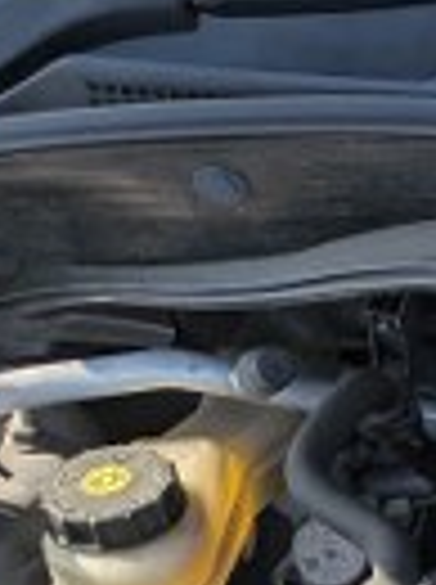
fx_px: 2595
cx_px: 1162
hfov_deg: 8.5
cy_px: 734
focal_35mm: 154
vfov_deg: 12.5
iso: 41
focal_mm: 5.43
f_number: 1.89
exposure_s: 1/772
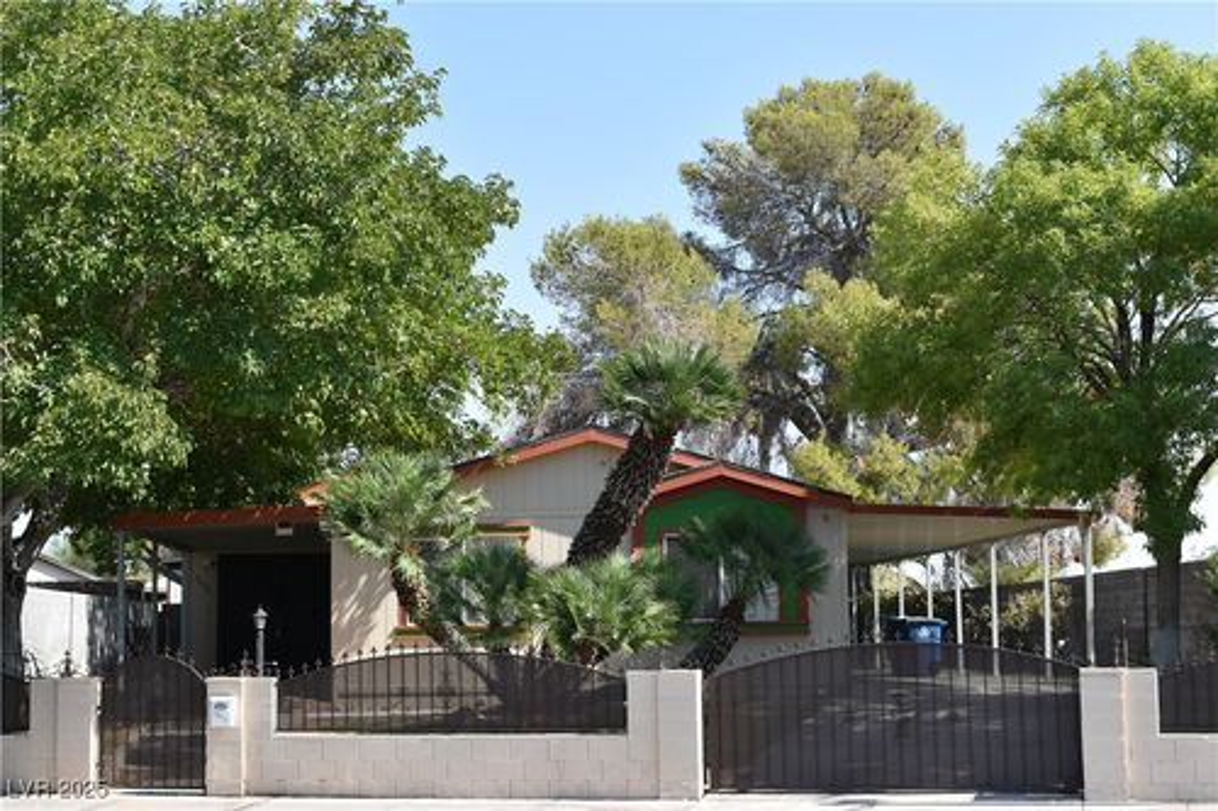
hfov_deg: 35.1
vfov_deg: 23.8
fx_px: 1928
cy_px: 406
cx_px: 609
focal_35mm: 57
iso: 200
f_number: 9
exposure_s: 1/320
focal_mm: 38
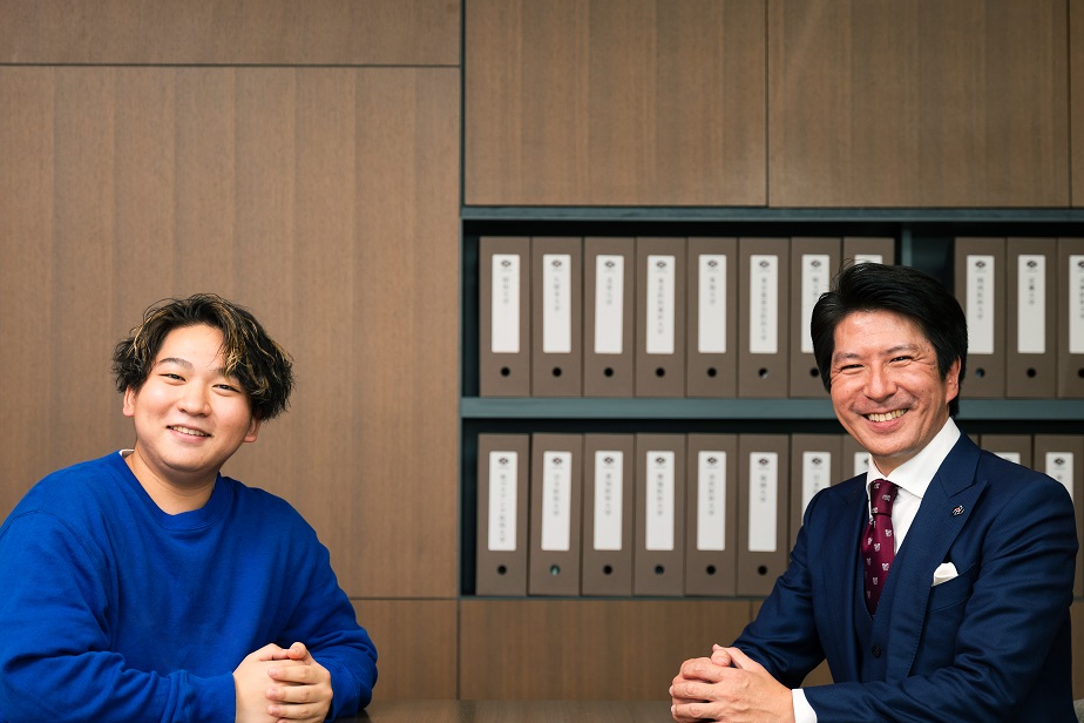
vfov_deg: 18.4
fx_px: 2228
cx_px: 526
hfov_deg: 27.3
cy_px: 400
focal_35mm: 74
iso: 400
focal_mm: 57
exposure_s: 1/100
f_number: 2.8
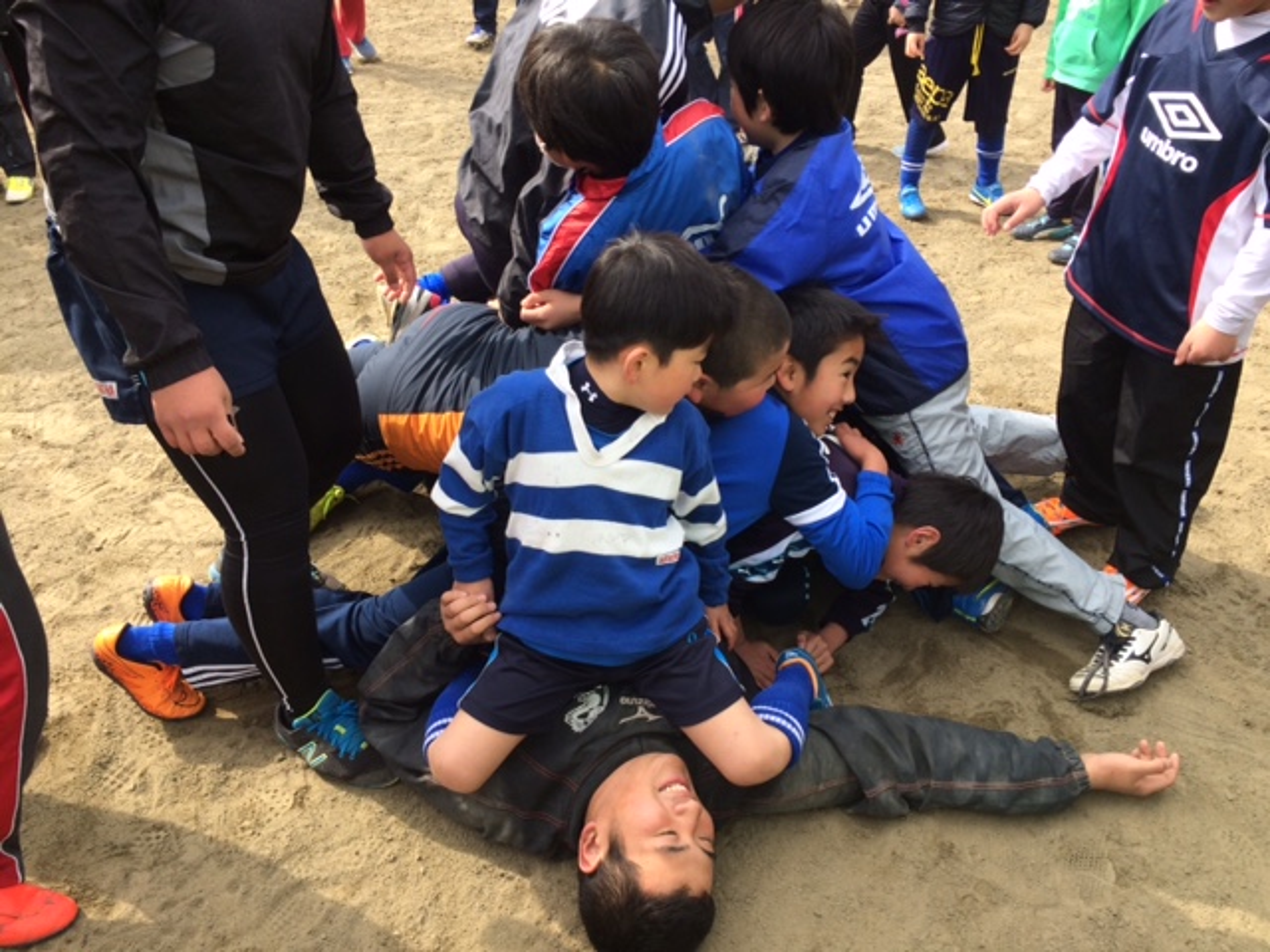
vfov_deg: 48.2
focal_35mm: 29
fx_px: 1064
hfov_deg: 61.7
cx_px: 635
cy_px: 476
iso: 32
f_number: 2.2
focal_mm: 4.15
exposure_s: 1/612
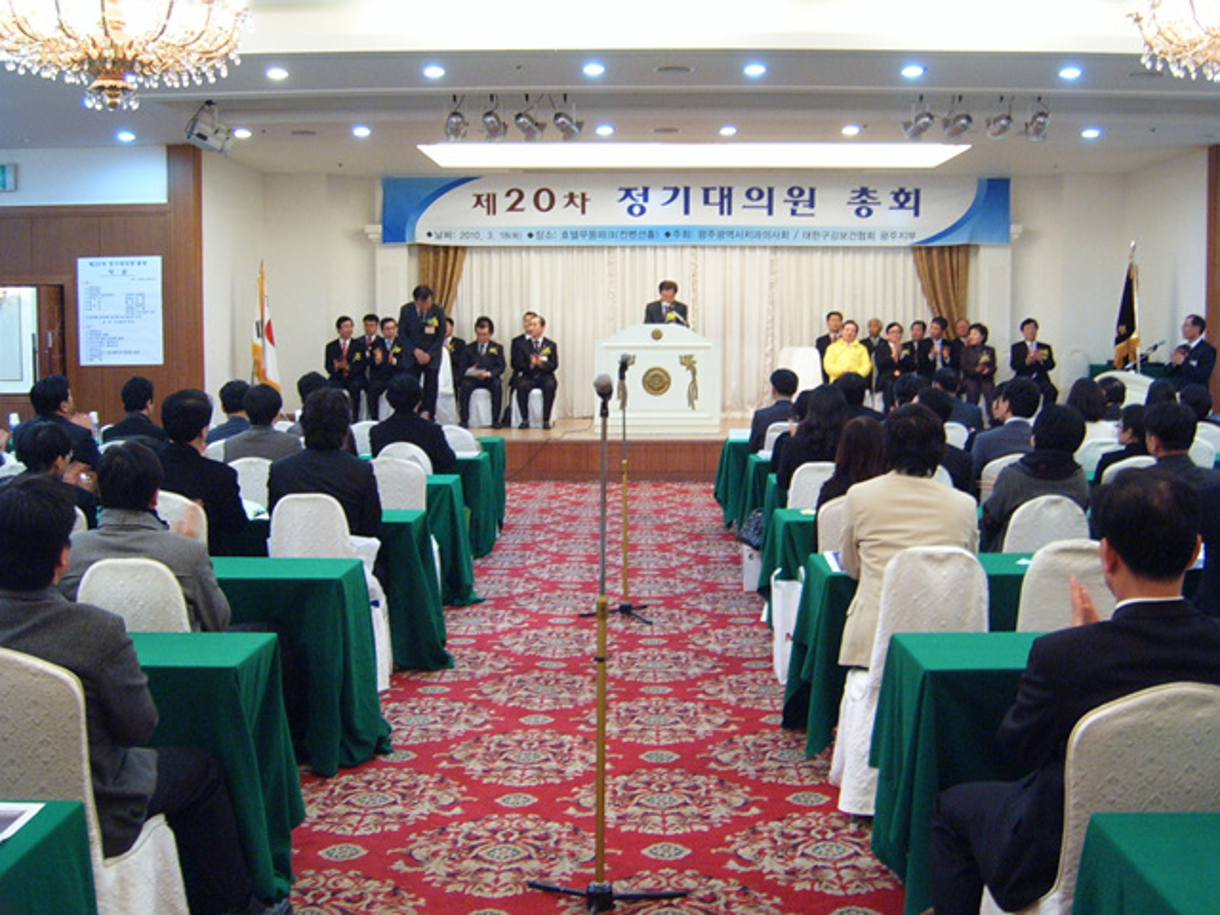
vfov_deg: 38.7
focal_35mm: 37
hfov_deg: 50.1
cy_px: 458
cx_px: 610
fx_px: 1304
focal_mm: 6.2
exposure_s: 1/10
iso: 141
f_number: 2.9
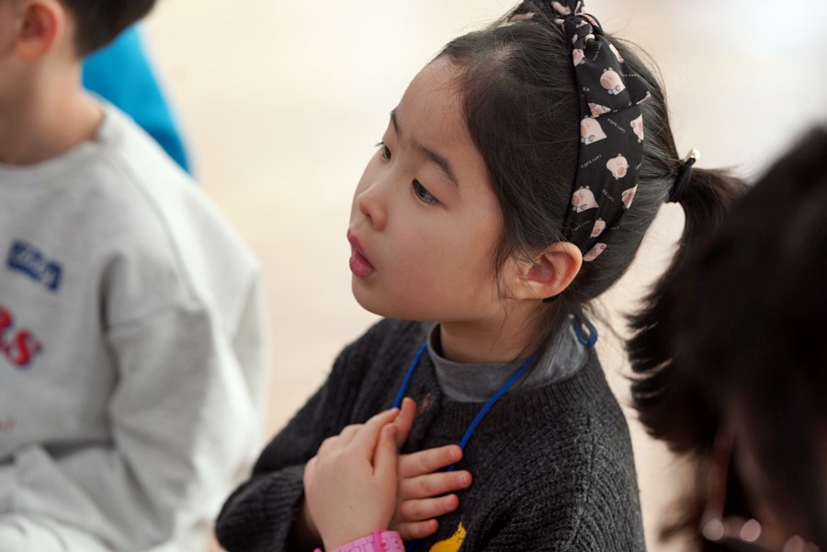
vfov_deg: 8.8
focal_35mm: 156
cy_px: 276
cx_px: 414
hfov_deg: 13.2
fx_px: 3583
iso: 800
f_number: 4
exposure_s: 1/160
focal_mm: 156
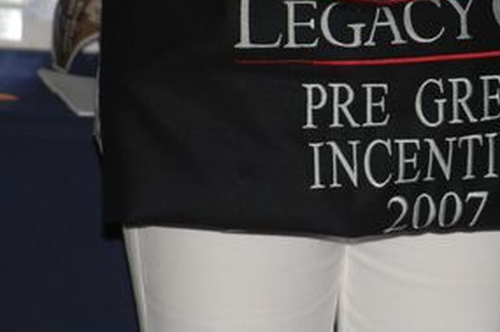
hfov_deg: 3.1
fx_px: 9331
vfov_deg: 2.0
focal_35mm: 673
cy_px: 73
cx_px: 470
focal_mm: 200
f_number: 5.6
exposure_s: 1/125
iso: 200
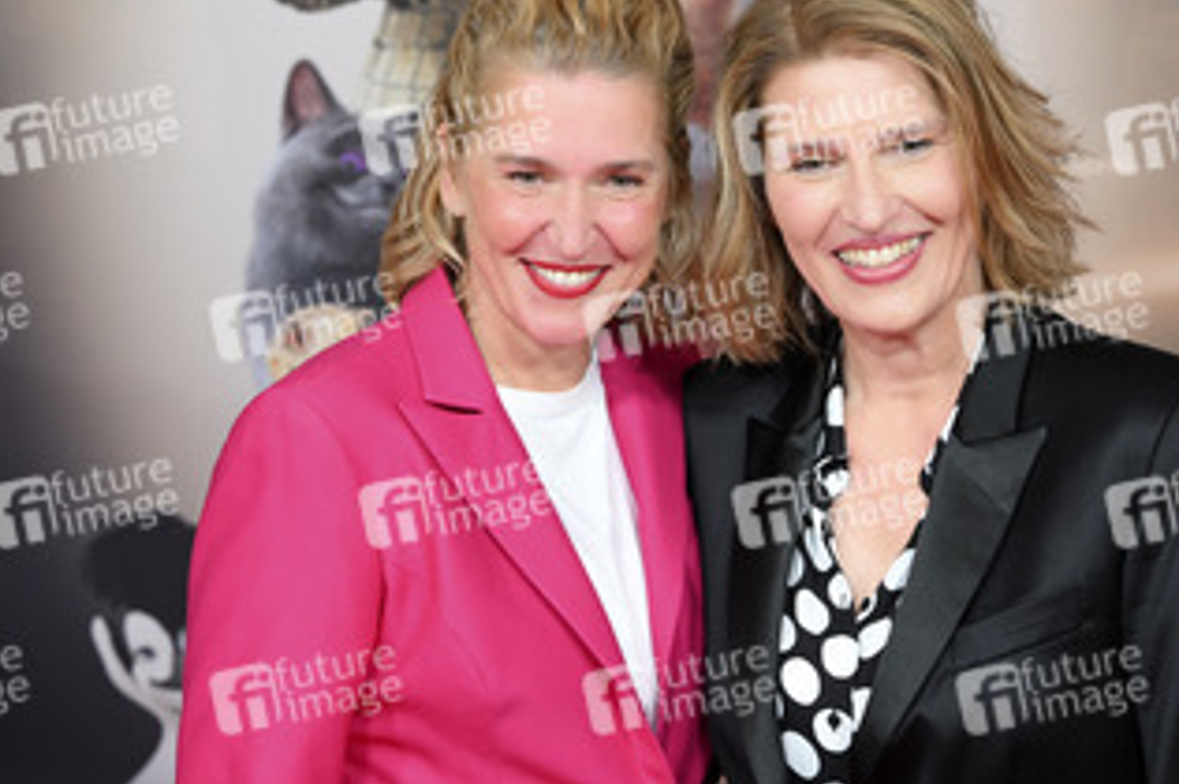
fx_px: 3501
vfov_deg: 12.8
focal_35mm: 107
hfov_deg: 19.1
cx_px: 729
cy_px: 411
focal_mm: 75
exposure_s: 1/160
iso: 800
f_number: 6.3
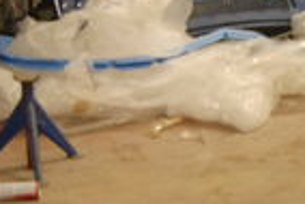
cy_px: 137
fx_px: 1374
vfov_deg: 8.5
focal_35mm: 162
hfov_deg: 11.9
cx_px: 494
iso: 400
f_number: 4
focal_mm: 24
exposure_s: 1/5
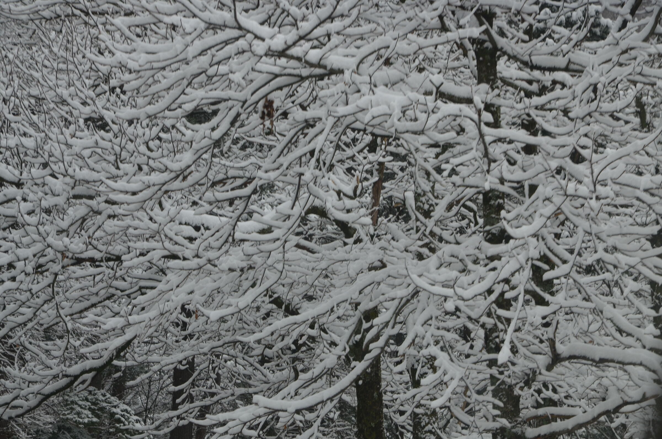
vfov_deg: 13.0
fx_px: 1927
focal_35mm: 105
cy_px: 220
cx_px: 331
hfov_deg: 19.5
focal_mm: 70
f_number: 10
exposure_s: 1/400
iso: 400
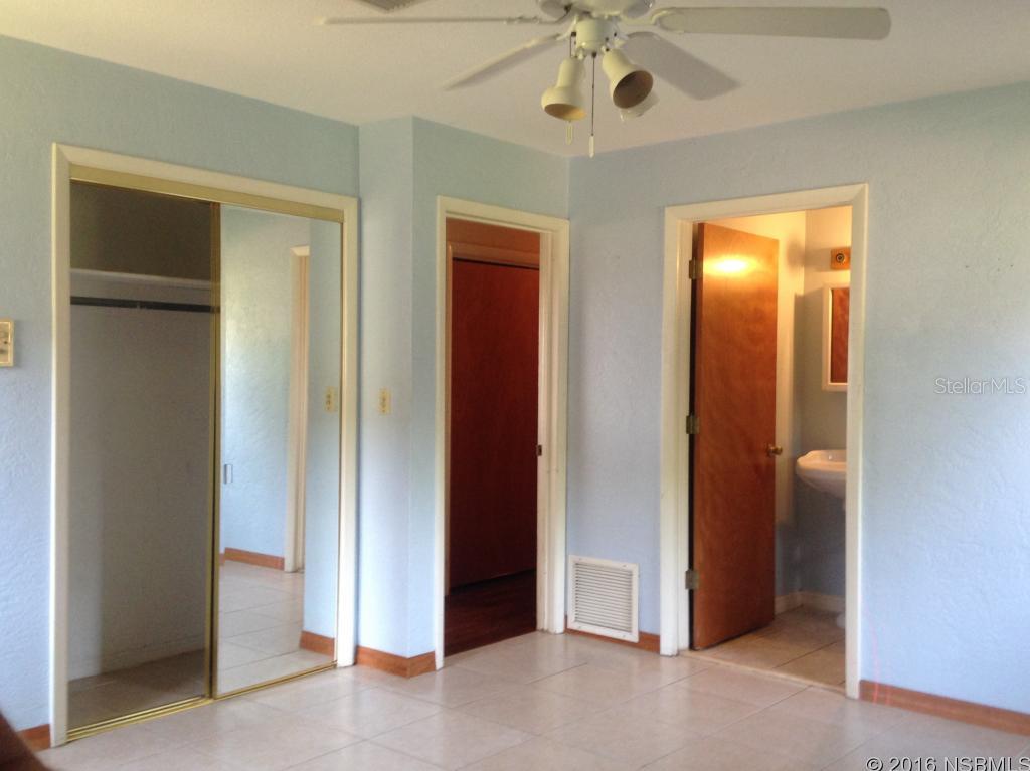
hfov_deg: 55.4
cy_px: 386
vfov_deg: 42.9
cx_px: 515
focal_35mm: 33
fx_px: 981
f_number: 2.4
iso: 125
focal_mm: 4.12
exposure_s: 1/20
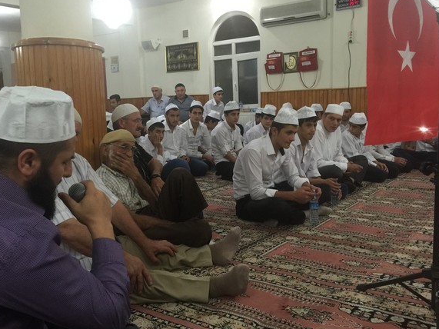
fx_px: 431
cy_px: 159
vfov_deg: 41.8
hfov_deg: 54.0
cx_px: 215
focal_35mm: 34
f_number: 2.2
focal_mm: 4.15
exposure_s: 1/15
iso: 125
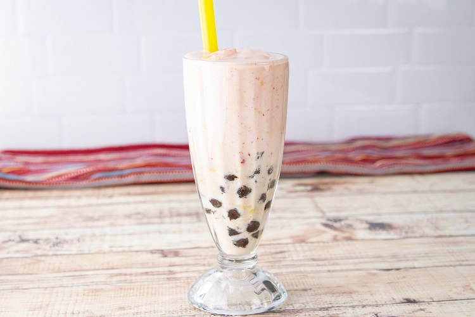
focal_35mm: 78
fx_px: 1029
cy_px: 158
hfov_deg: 26.0
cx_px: 238
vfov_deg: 17.5
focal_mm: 52
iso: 800
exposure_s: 1/125
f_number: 5.6
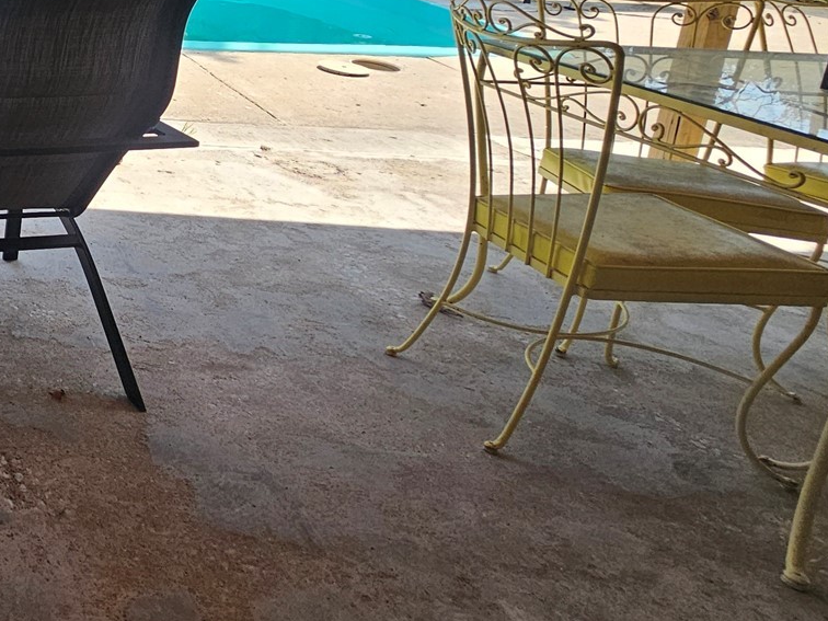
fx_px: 789
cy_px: 36
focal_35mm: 33
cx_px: -219
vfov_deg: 39.2
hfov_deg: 37.5
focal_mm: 2.2
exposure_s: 1/726
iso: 50
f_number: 2.2
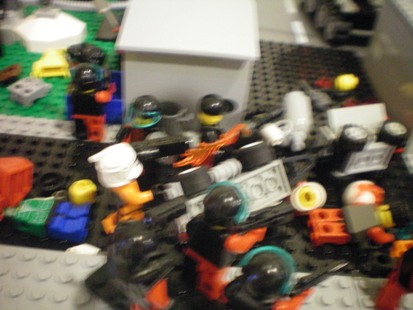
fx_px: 453
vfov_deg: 37.7
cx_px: 206
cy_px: 155
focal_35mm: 38
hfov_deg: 49.0
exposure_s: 1/8
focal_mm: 6.3
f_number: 3.1
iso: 400
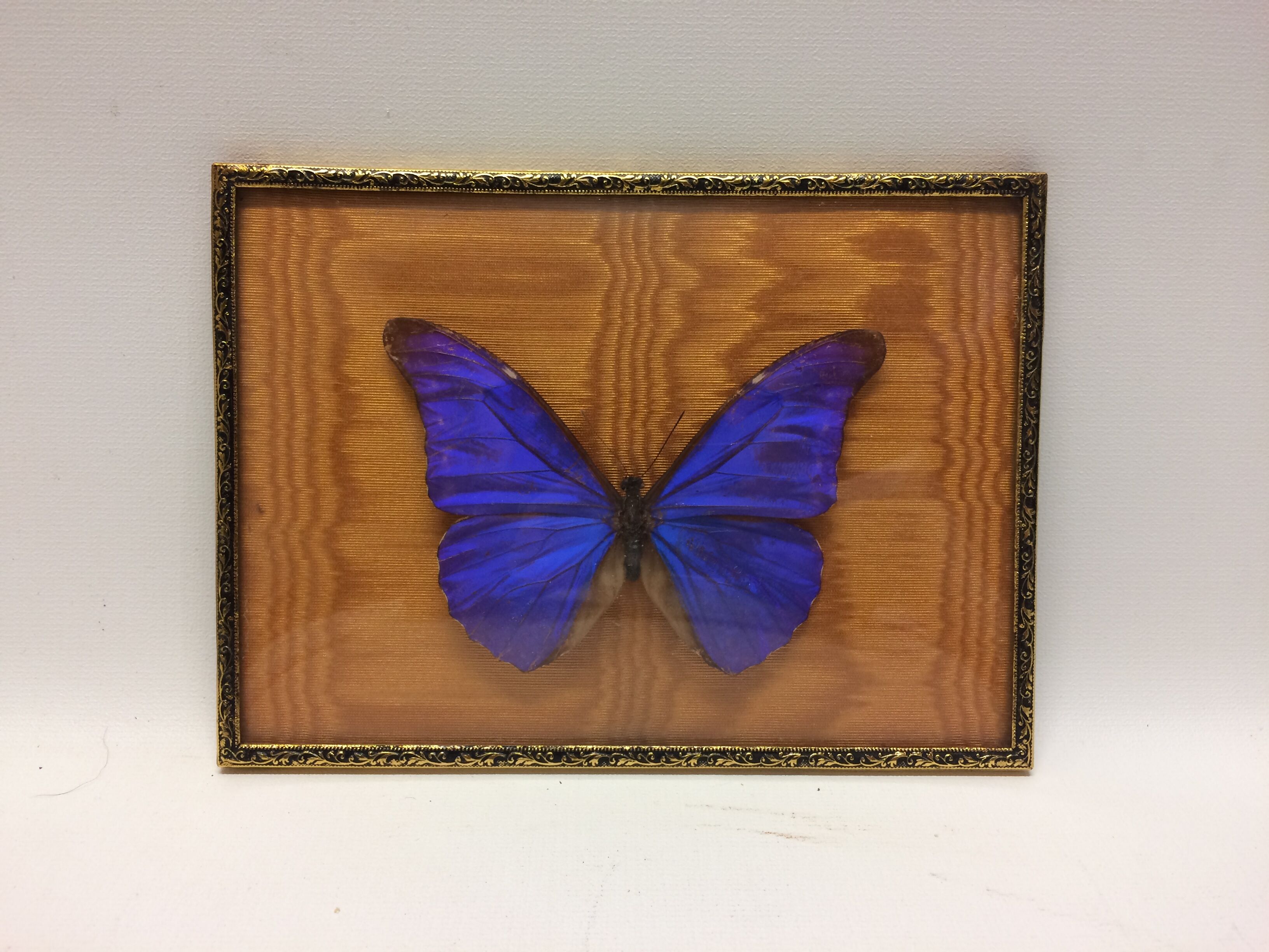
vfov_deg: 48.2
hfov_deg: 61.7
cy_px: 476
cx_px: 634
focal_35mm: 29
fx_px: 1063
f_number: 2.2
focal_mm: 4.15
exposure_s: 1/33
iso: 50
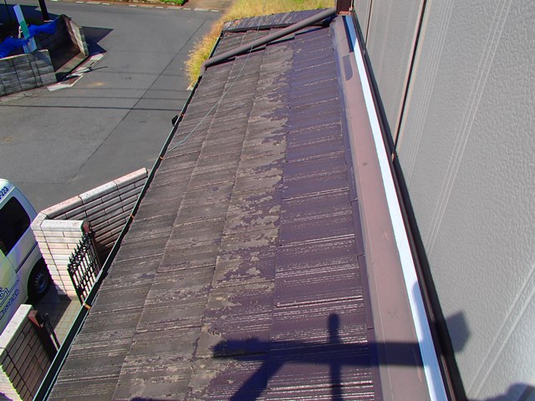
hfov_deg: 63.4
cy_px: 200
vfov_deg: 49.7
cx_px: 268
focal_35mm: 28
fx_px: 433
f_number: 3.9
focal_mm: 5
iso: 100
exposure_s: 1/640
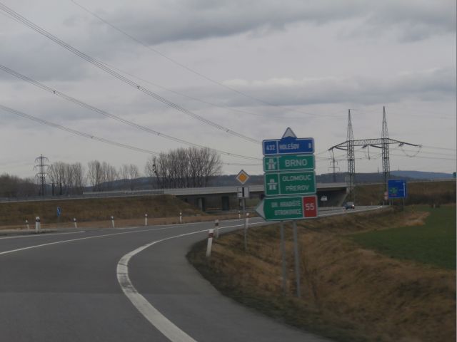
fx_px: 1452
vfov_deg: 13.5
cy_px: 171
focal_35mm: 110
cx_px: 228
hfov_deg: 17.9
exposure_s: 1/100
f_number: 5.4
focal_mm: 19.54
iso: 100
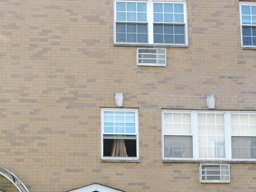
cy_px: 155
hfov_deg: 21.6
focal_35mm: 90
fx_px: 666
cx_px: 74
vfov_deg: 16.3
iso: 100
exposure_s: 1/200
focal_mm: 7.1
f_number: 3.3
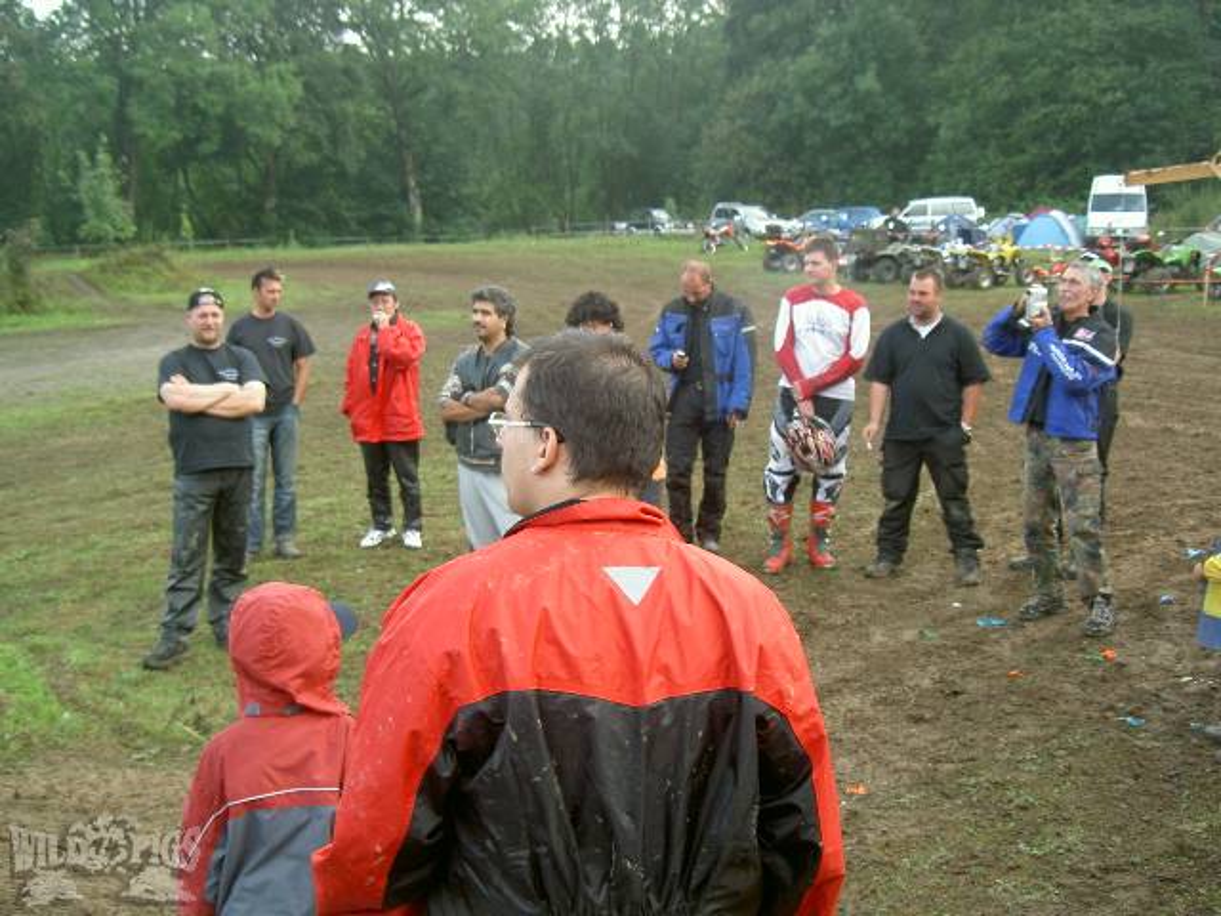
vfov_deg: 36.8
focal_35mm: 39
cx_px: 610
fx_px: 1376
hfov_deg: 47.9
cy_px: 458
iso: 50
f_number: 2.8
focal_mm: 8
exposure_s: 1/60
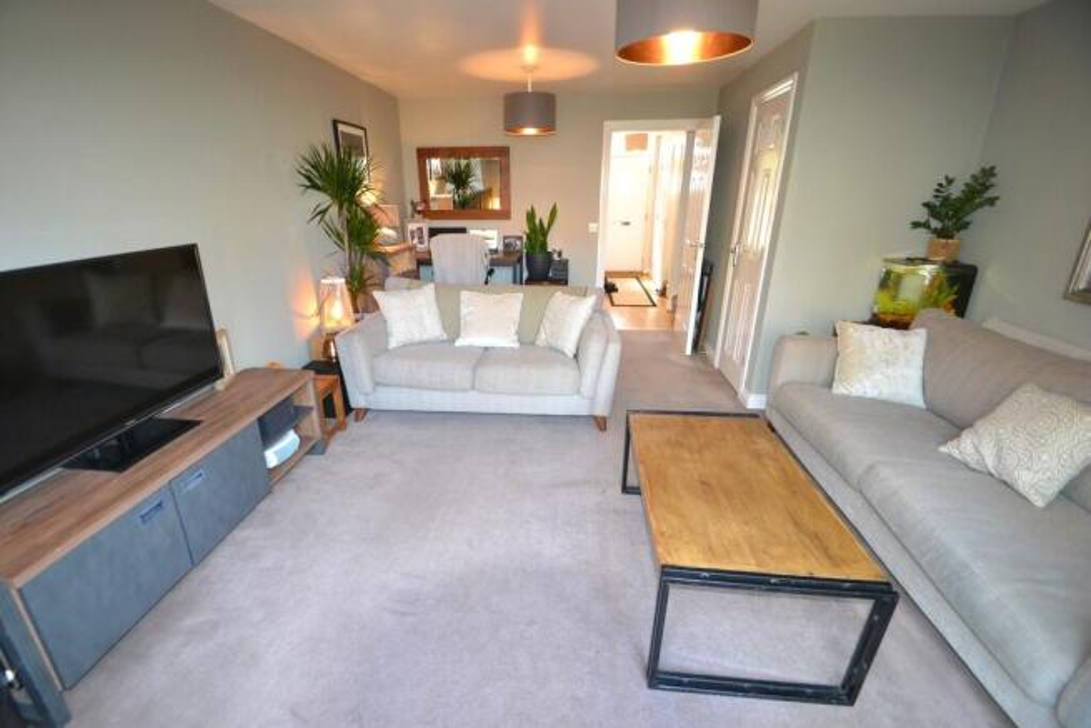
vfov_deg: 77.4
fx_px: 455
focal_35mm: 15
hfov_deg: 100.4
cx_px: 546
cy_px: 364
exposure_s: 1/60
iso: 900
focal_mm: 10
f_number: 3.5
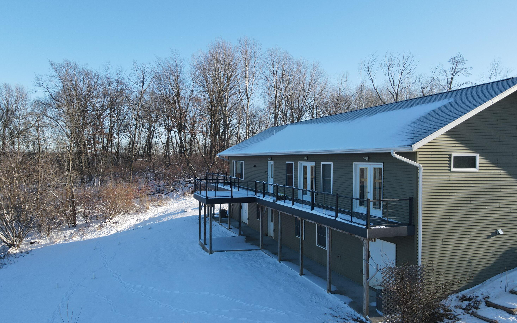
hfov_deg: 70.4
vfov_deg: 47.6
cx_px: 256
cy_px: 166
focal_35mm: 26
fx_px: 366
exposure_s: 1/400
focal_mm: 4.5
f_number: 2.8
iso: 100
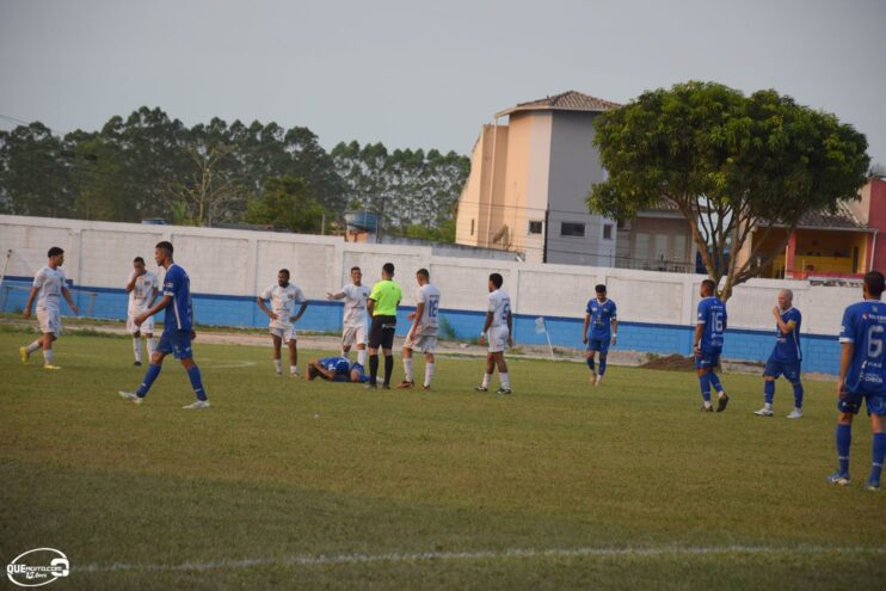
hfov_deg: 13.0
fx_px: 3877
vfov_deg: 8.7
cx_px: 443
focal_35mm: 158
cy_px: 296
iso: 220
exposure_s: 1/500
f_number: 5.6
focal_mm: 105
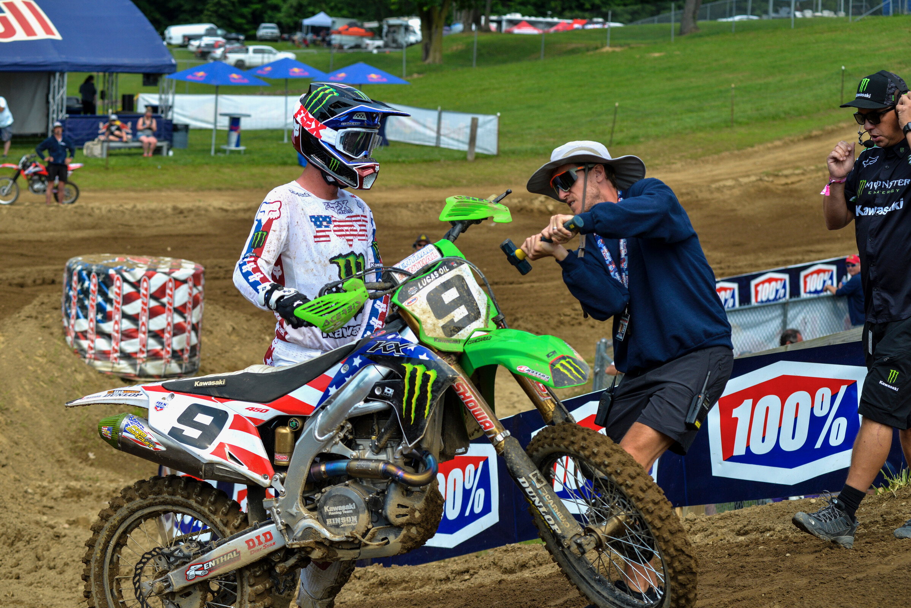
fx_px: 2025
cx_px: 456
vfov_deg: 17.1
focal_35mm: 80
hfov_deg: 25.4
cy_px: 304
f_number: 6.3
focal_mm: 80
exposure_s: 1/2000
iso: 450
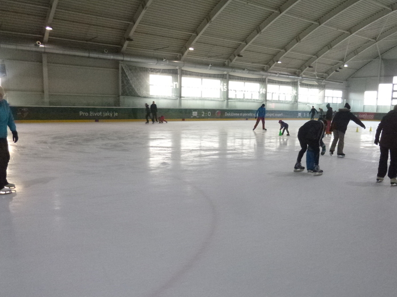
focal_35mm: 29
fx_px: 332
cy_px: 163
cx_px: 220
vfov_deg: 48.1
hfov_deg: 61.5
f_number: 3.1
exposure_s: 1/125
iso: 800
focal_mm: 4.5
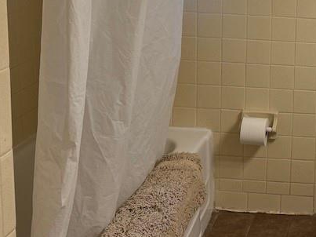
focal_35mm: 61
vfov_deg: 23.3
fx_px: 557
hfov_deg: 29.2
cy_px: 19
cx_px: 332
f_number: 1.78
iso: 125
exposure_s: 1/120
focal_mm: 6.76
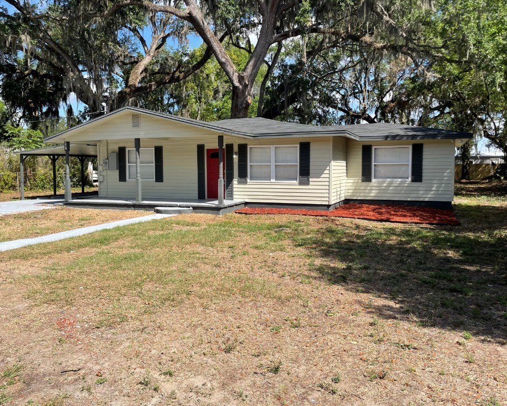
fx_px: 420
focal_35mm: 28
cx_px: 247
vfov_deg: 51.5
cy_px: 198
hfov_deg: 62.2
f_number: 1.6
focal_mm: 4.2
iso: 32
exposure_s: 1/2398
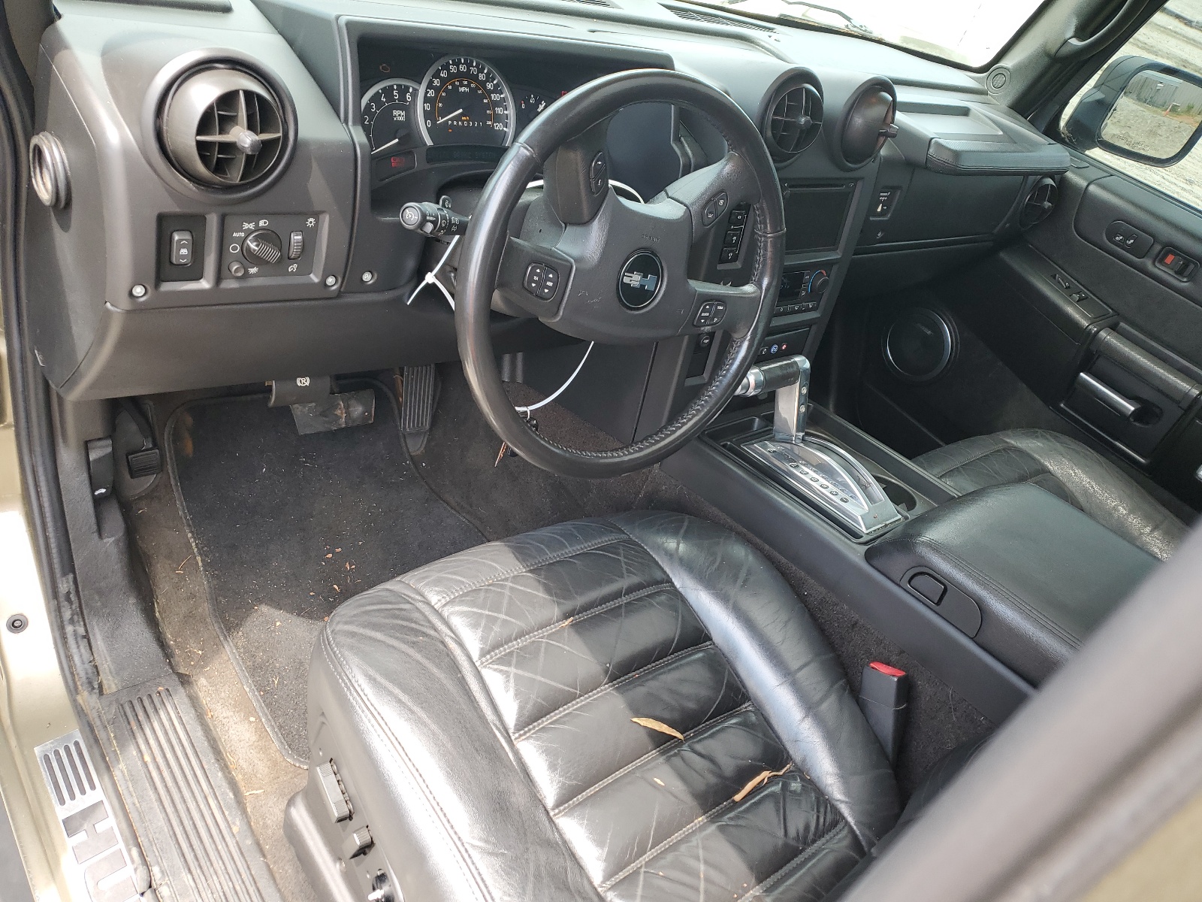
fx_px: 903
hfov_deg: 67.3
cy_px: 451
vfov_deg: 53.1
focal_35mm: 26
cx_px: 601
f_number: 1.5
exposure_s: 1/233
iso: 50
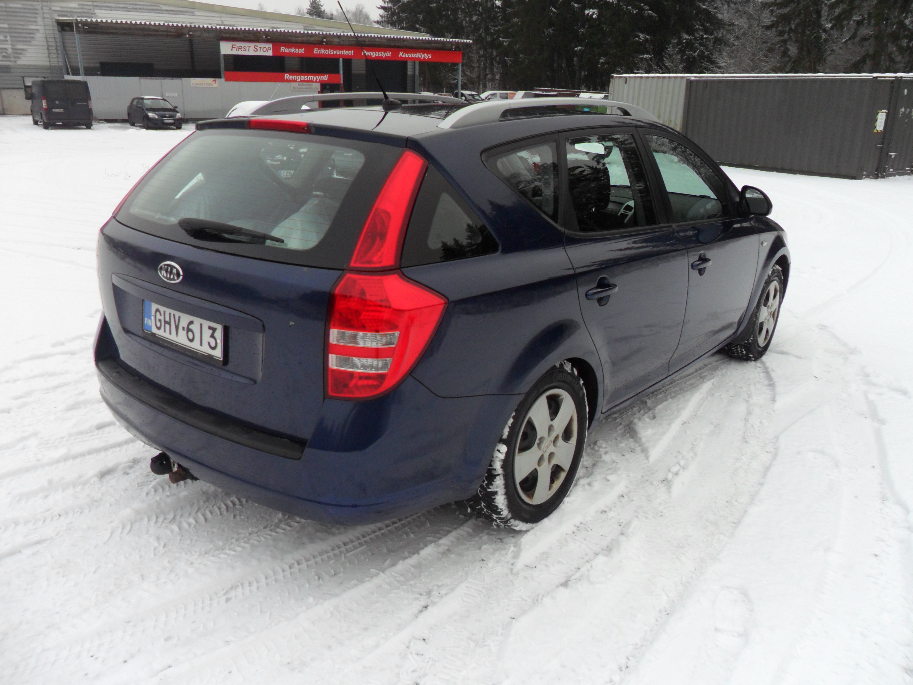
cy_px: 342
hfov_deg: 65.3
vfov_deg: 51.4
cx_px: 456
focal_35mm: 27
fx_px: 712
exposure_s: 1/90
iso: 80
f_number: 3.5
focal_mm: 4.9
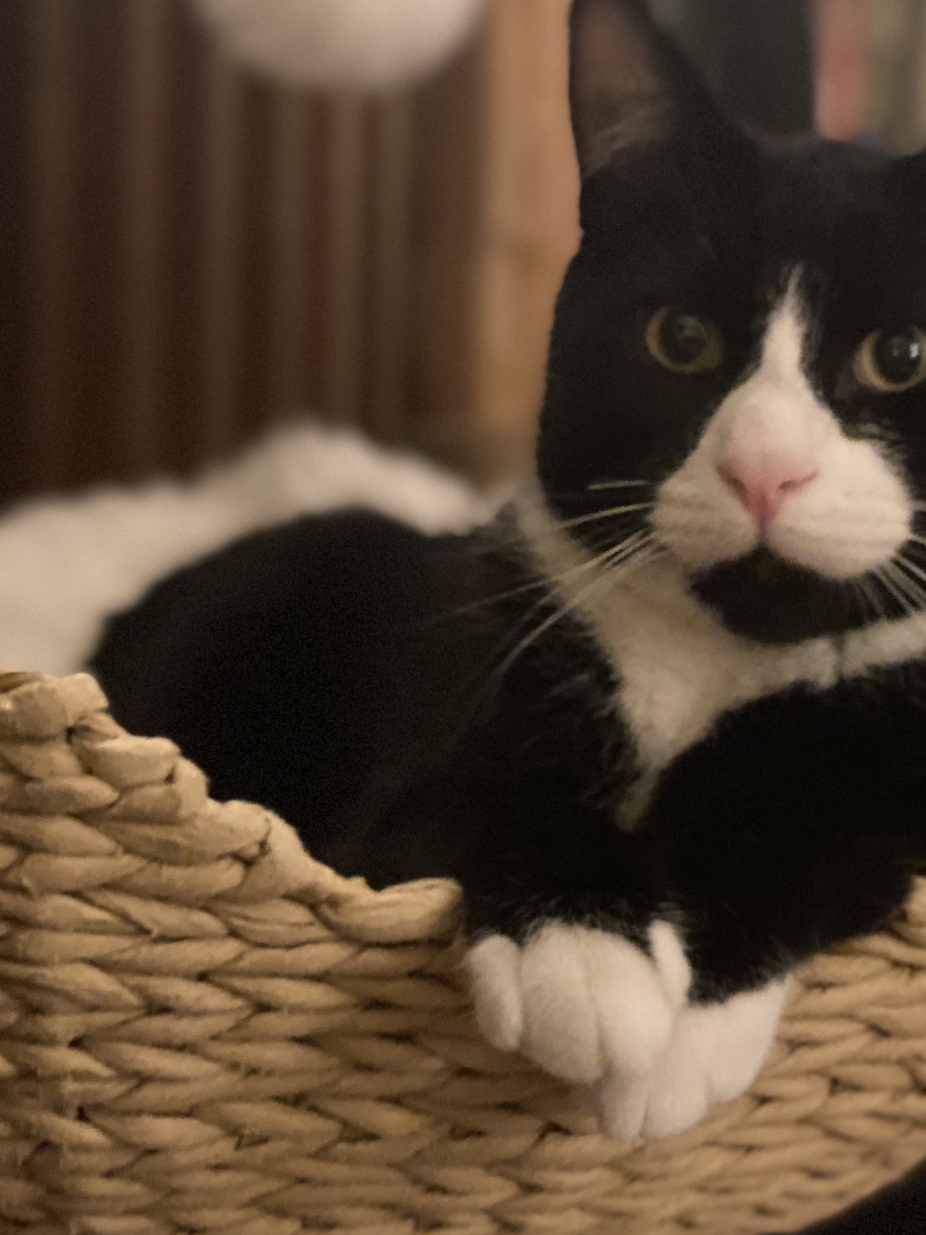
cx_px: 671
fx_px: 3352
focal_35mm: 94
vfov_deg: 20.8
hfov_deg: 15.7
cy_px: 733
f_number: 2
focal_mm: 6
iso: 640
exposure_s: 1/15
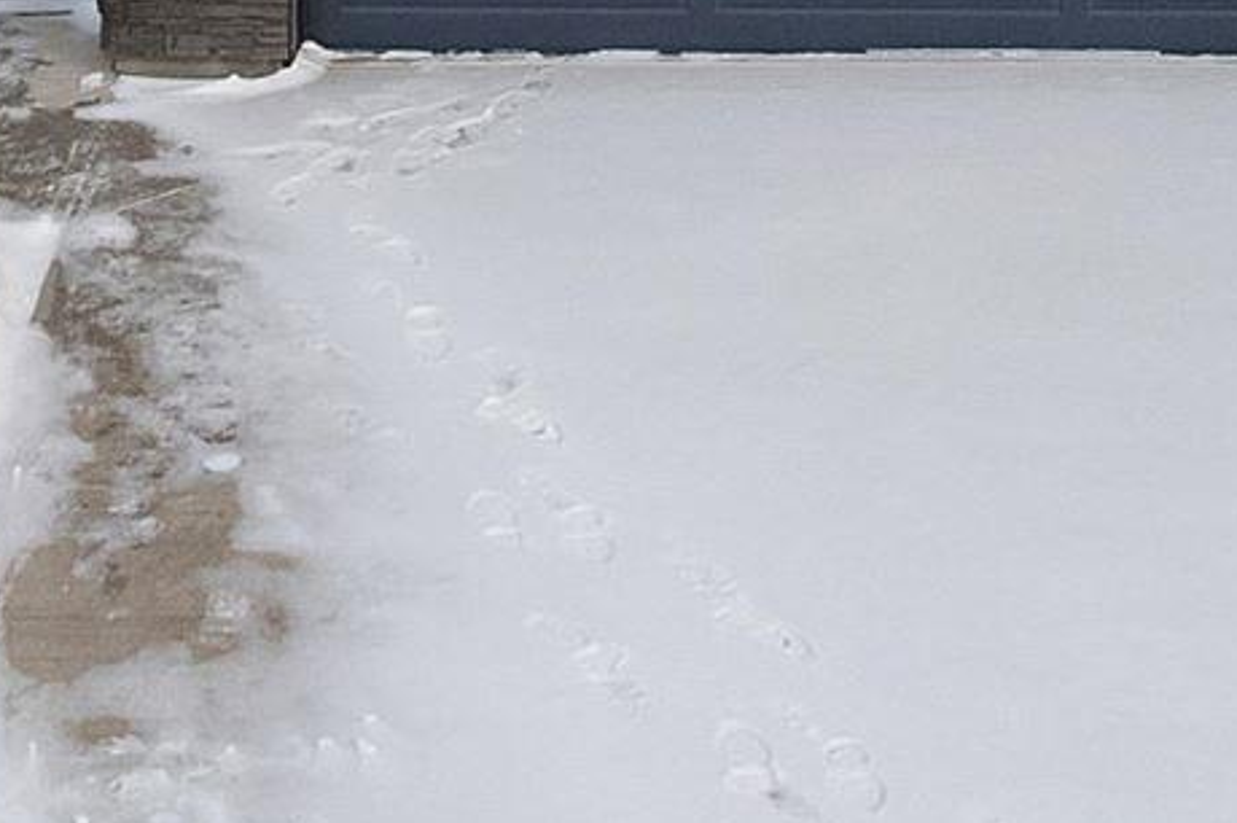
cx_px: 952
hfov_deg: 13.9
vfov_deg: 8.3
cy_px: -1382
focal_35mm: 147
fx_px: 5047
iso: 100
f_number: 2.4
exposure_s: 1/500
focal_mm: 8.38
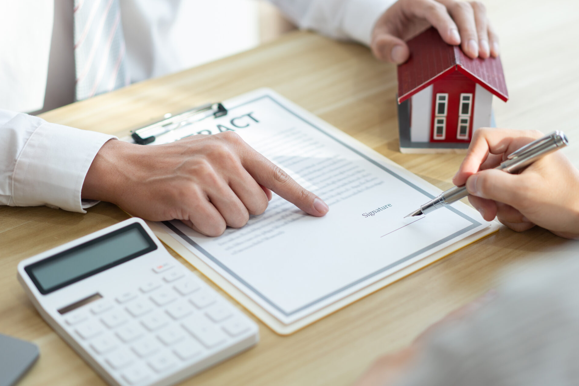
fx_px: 1190
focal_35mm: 74
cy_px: 155
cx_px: 320
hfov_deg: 27.3
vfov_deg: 18.4
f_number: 2
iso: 250
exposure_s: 1/250
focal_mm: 55
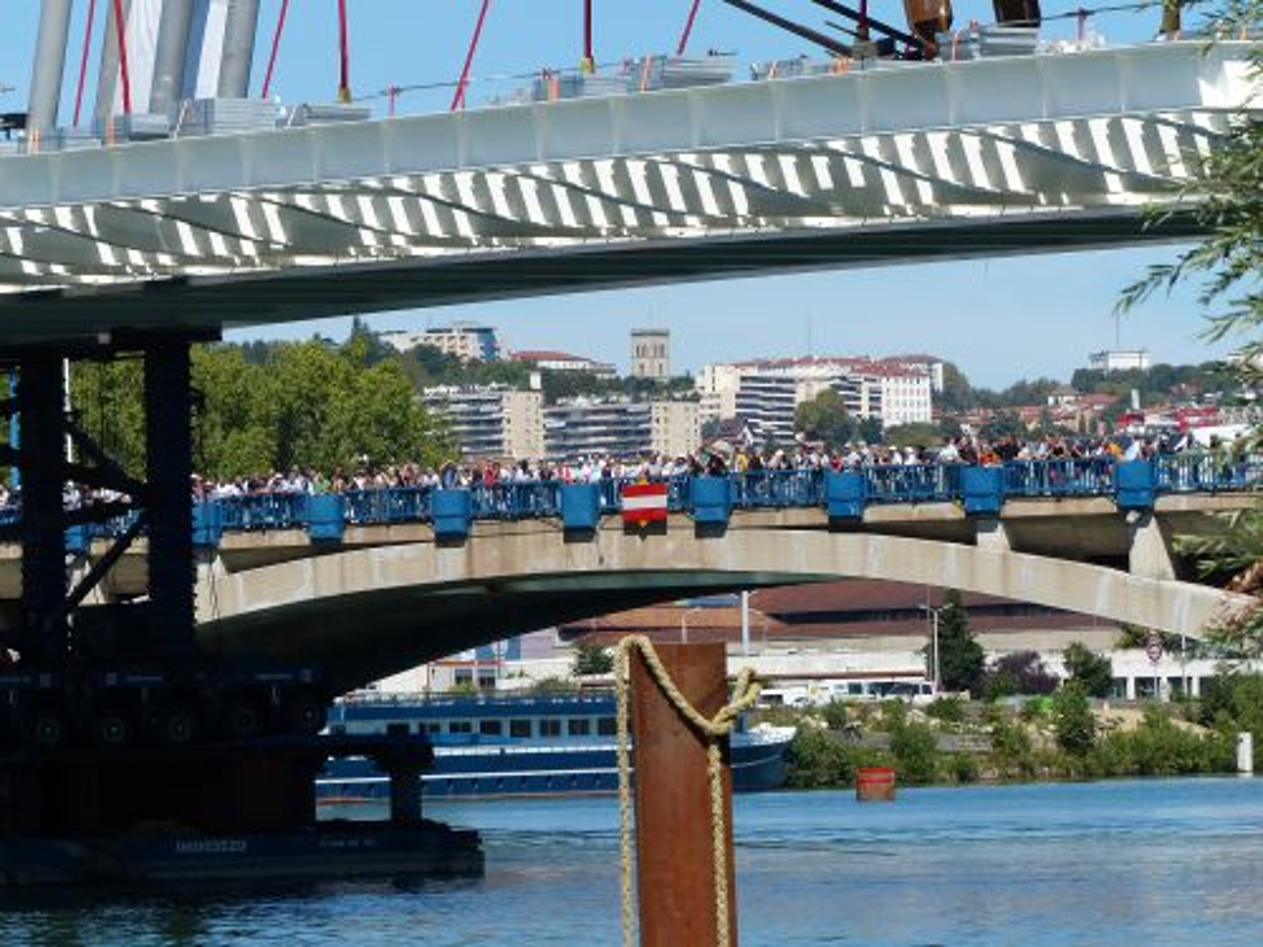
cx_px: 632
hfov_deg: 9.0
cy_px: 474
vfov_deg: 6.7
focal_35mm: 221
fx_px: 8063
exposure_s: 1/1300
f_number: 4
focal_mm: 39.8
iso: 100
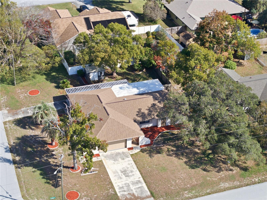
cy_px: 100
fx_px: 540
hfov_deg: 27.8
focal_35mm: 70
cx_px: 134
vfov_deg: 21.0
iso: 170
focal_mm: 19.4
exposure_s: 1/1000
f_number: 2.8
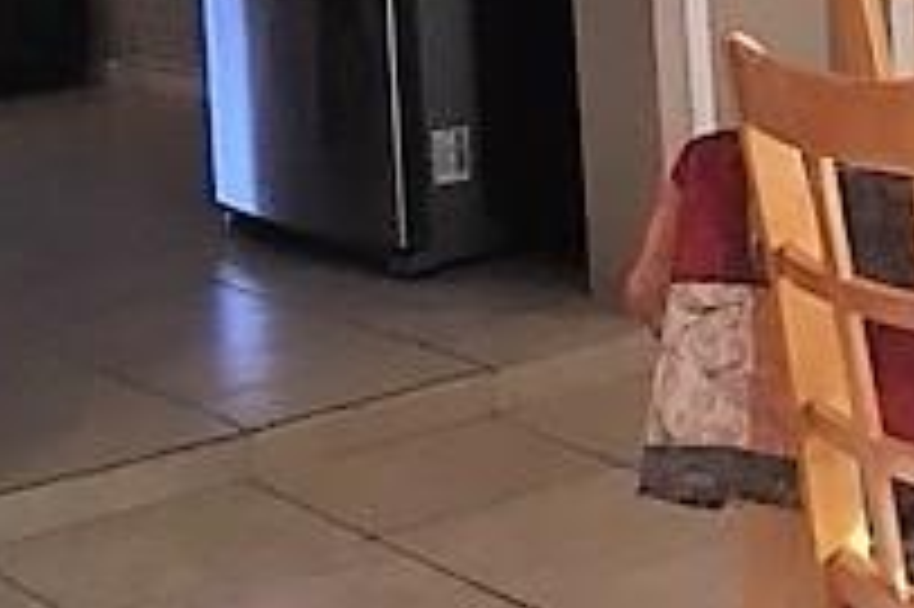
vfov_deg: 14.0
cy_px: -108
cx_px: 1319
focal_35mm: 95
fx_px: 2410
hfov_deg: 19.2
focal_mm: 4.15
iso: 50
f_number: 2.2
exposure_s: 1/30
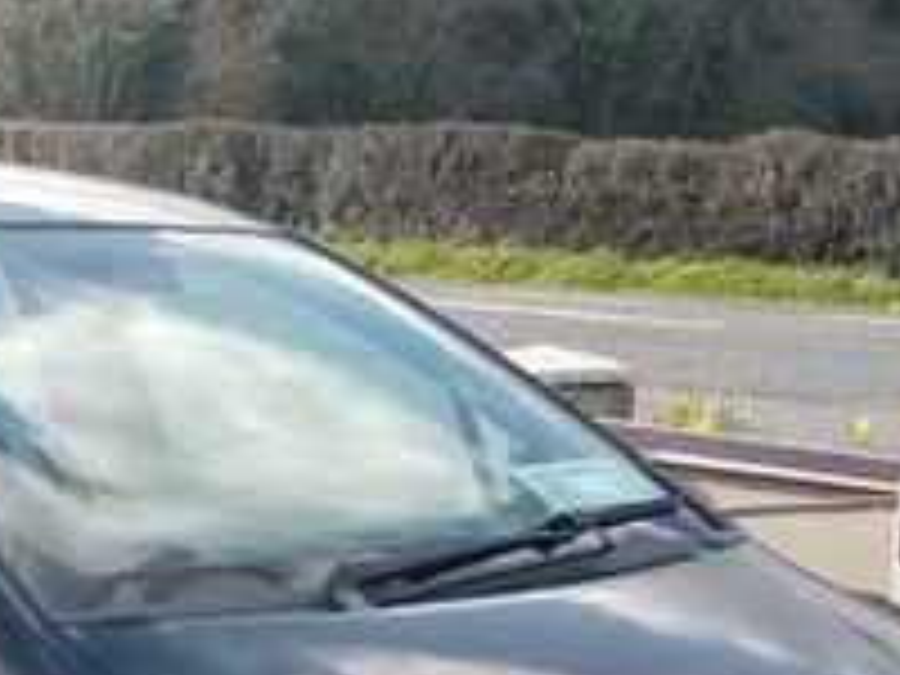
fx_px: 2028
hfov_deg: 24.7
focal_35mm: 78
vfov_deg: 17.1
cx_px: 202
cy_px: 1004
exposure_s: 1/463
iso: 104
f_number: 1.8
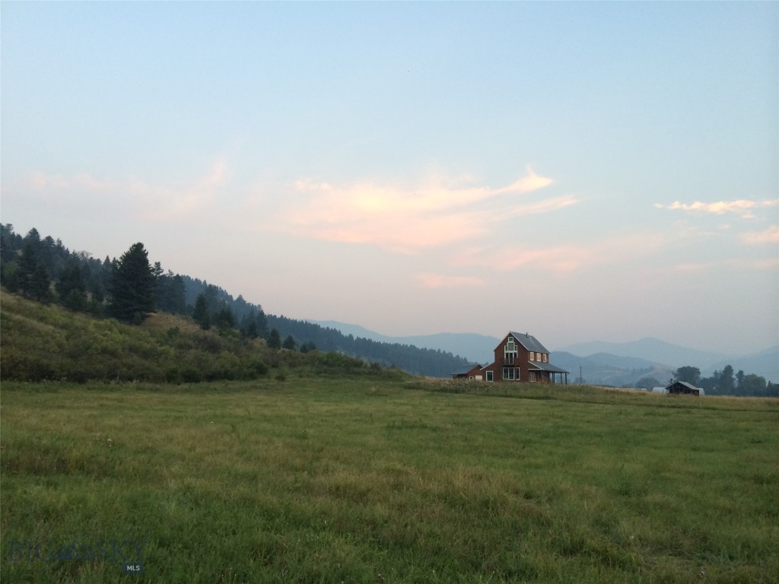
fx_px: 675
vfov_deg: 46.8
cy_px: 292
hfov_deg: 60.0
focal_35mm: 30
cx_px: 390
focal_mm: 4.12
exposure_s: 1/40
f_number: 2.2
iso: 40
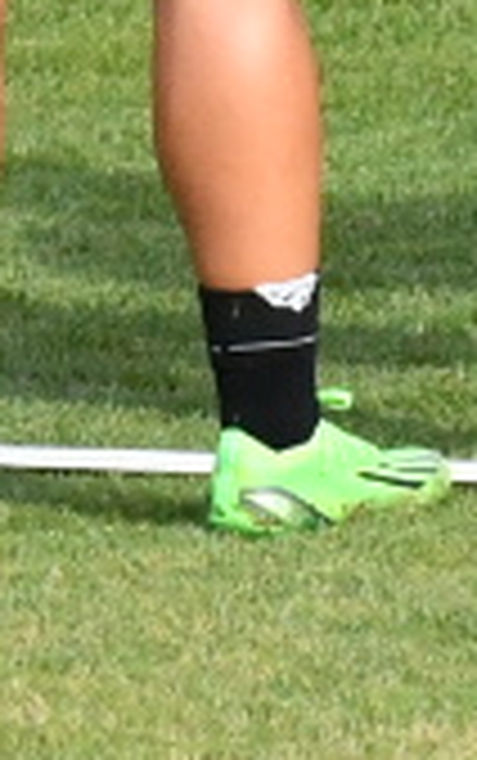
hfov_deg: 0.4
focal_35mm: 2929
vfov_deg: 0.7
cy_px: -1551
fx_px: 60767
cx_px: 1408
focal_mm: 200
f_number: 5.6
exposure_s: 1/4000
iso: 1250
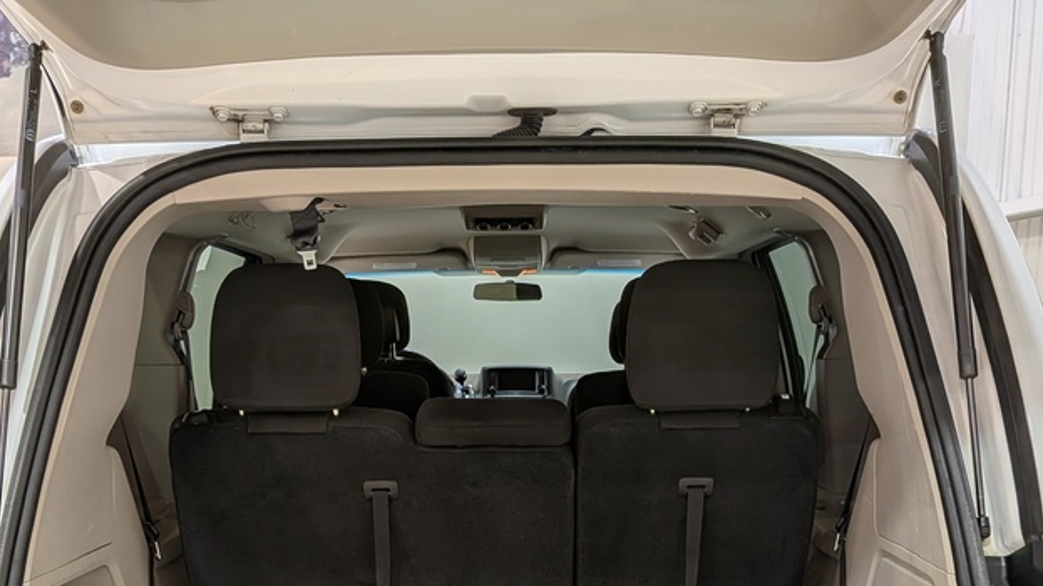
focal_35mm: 43
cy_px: 621
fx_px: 1189
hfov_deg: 47.4
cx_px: 532
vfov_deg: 25.9
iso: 29
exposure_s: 1/173
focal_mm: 4.53
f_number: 1.7
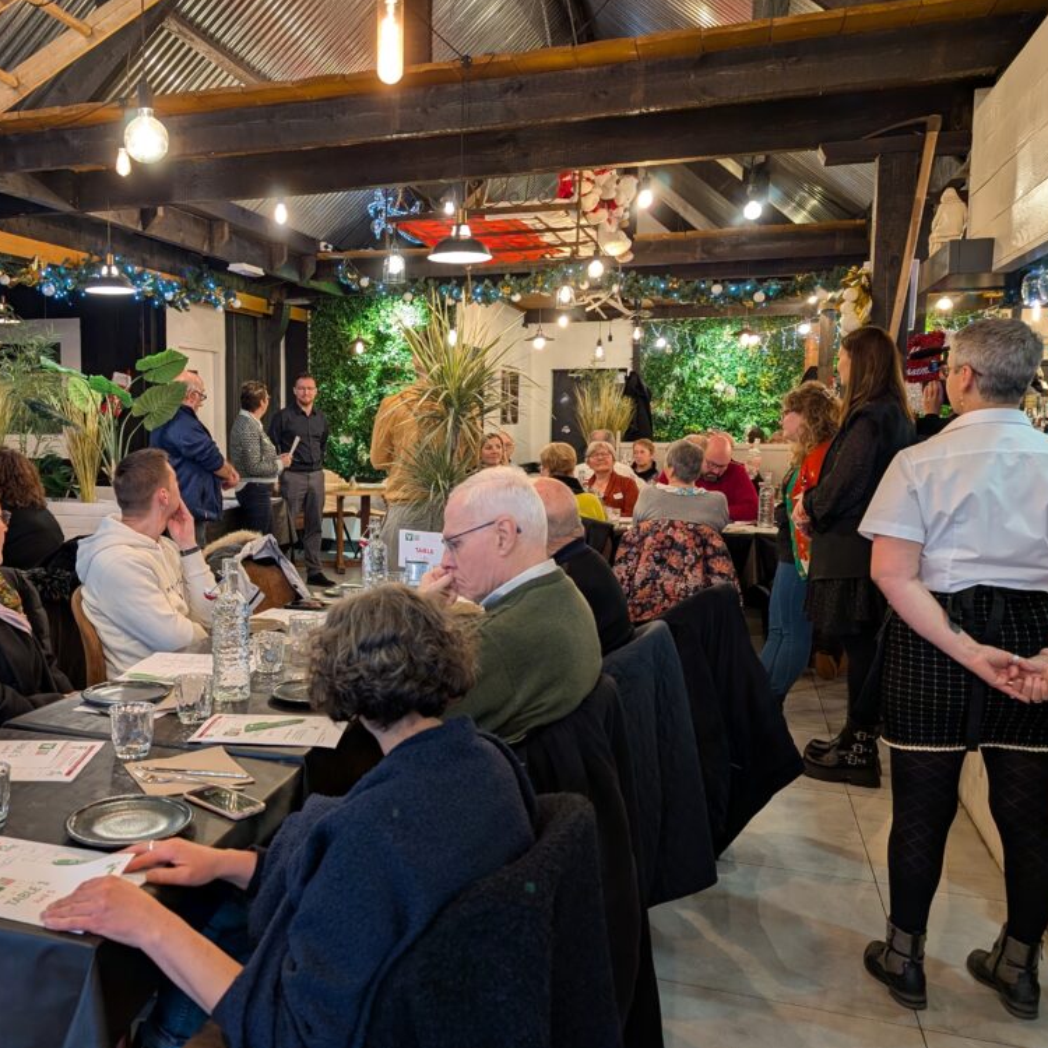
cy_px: 512
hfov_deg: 54.5
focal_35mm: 29
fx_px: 993
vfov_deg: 55.6
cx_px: 348
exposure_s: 1/25
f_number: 1.68
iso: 108
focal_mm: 6.9
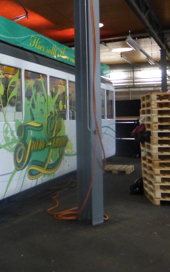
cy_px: 113
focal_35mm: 49
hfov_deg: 22.5
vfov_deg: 40.9
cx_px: -71
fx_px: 363
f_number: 3.3
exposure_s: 1/30
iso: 400
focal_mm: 4.3
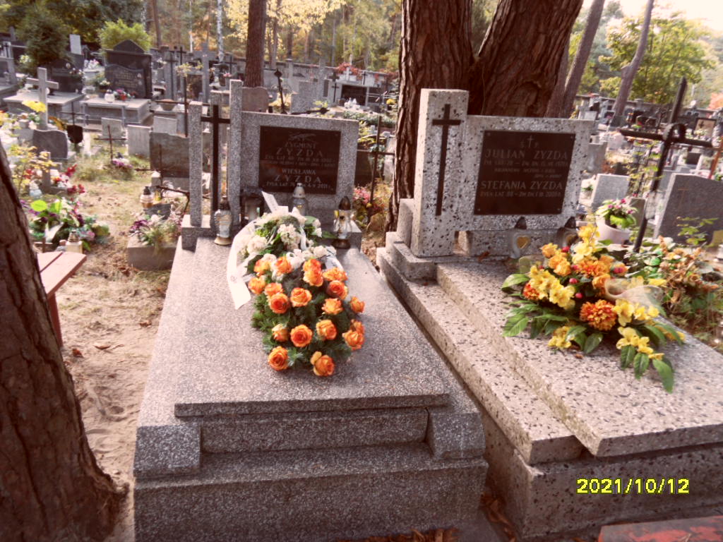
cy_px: 271
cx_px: 362
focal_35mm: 24
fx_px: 501
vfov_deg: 56.8
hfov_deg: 71.6
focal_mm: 3.9
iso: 100
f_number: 3.2
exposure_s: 1/30
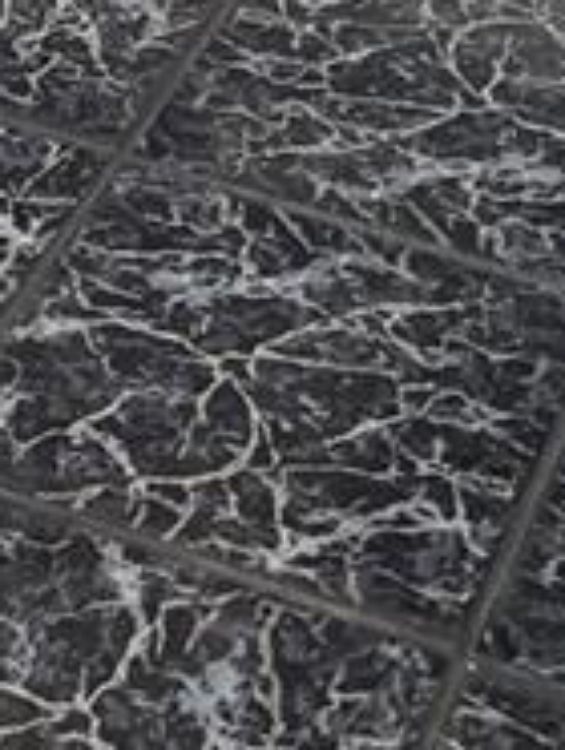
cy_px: -1218
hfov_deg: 9.1
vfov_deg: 10.2
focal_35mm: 161
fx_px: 3496
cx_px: -77
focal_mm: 5.1
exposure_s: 1/121
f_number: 1.6
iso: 80
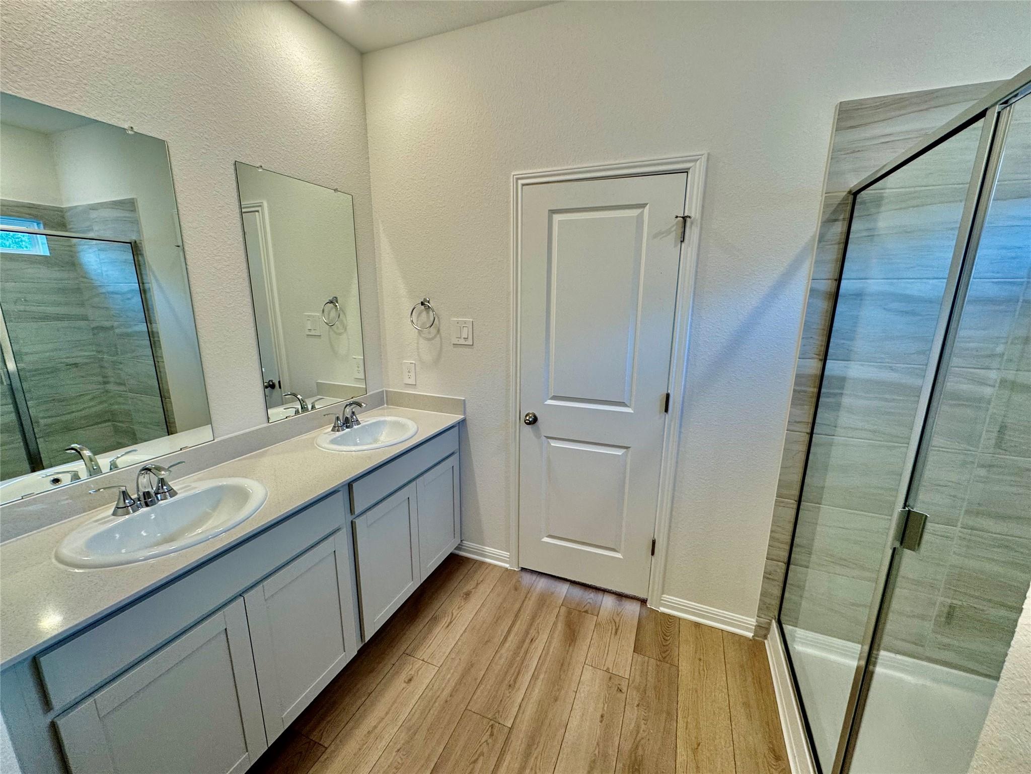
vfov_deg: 85.7
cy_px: 387
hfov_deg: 102.1
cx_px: 516
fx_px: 417
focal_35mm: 14
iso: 160
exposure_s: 1/120
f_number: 2.2
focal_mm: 2.22
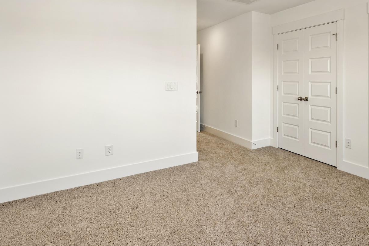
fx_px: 236
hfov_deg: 73.3
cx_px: 252
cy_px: 78
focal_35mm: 23
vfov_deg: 53.8
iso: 400
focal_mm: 14
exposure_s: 1/13
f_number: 6.3
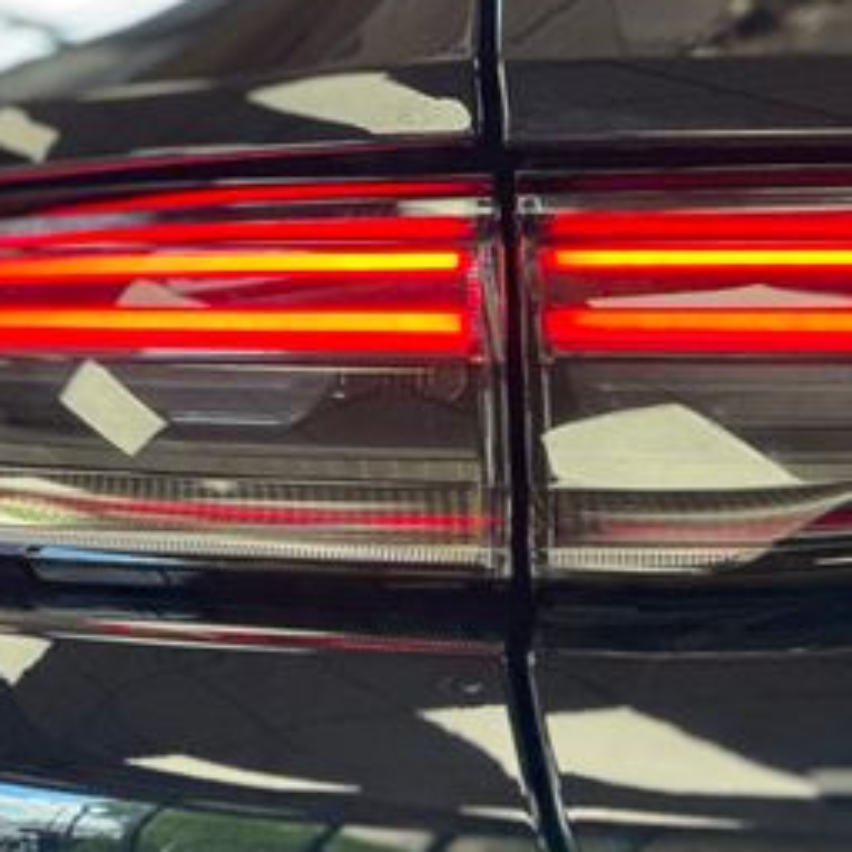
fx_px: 4762
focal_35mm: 171
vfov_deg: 10.2
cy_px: 438
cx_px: 344
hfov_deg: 10.2
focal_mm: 9
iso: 160
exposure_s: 1/120
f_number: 2.8
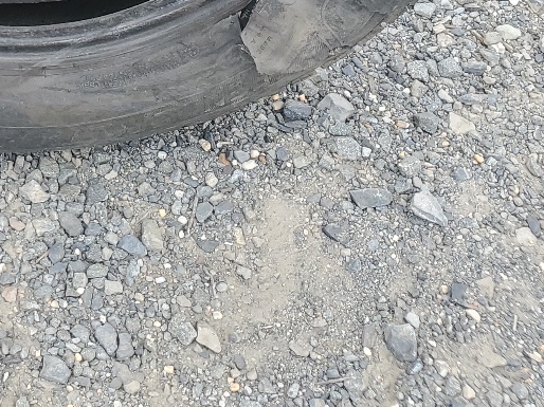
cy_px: -171
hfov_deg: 22.6
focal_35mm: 81
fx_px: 1272
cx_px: -68
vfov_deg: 16.8
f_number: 1.5
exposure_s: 1/417
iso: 50
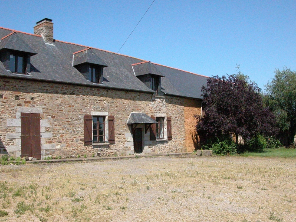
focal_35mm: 35
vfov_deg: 40.7
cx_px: 148
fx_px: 299
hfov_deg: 52.6
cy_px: 111
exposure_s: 1/2404
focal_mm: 8.9
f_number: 8
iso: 800
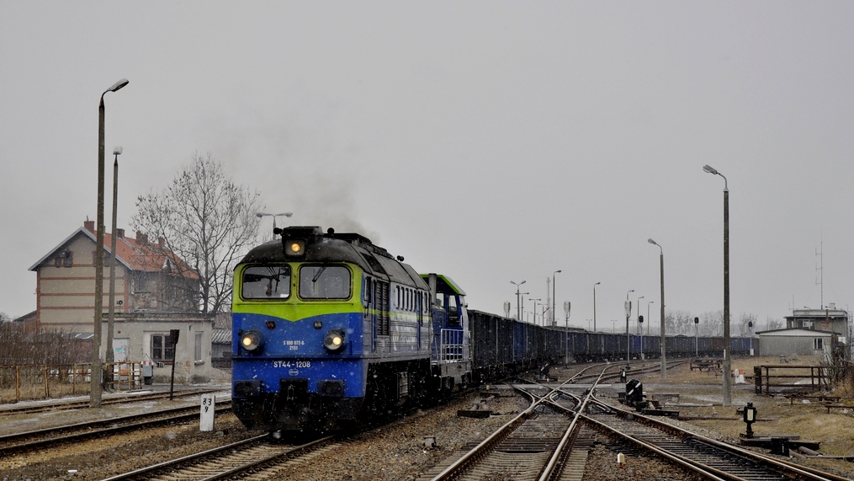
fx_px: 1789
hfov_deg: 26.8
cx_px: 426
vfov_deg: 15.3
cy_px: 266
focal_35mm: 79
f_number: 8
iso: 250
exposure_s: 1/500
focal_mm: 50
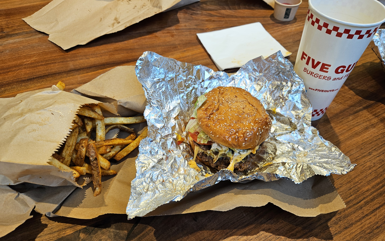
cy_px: 123
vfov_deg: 49.3
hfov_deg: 72.5
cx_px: 195
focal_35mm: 25
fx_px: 262
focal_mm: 5.4
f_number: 1.8
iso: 100
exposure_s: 1/100
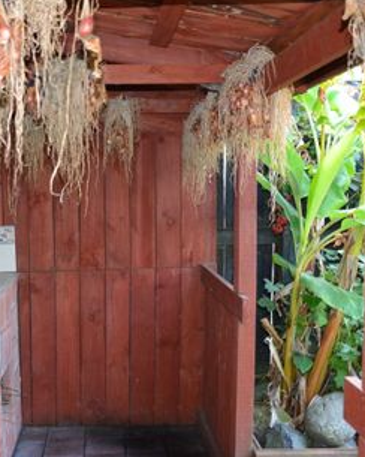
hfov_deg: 37.4
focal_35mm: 39
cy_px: 226
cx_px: 97
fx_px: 527
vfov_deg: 46.8
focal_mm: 18
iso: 400
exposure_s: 1/60
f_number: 3.5
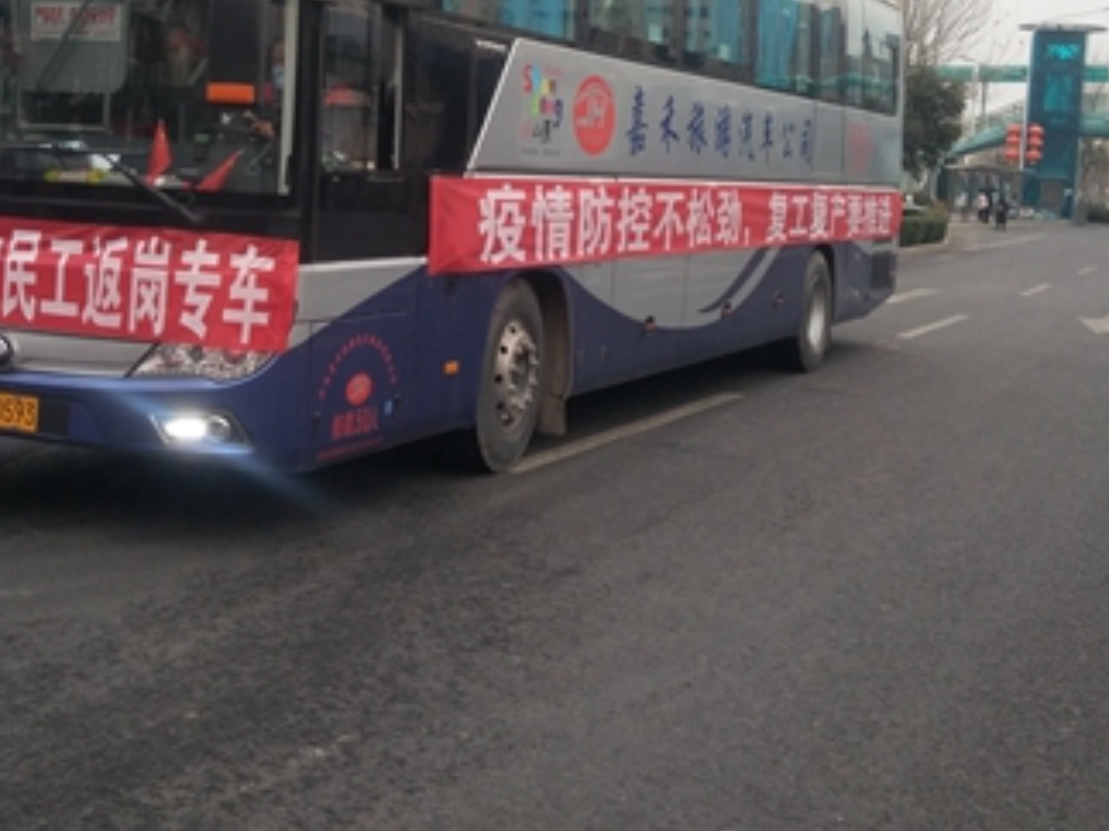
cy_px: 168
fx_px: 1249
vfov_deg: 35.6
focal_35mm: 39
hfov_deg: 47.0
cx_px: 361
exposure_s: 1/100
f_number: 2.2
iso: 71
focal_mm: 3.66
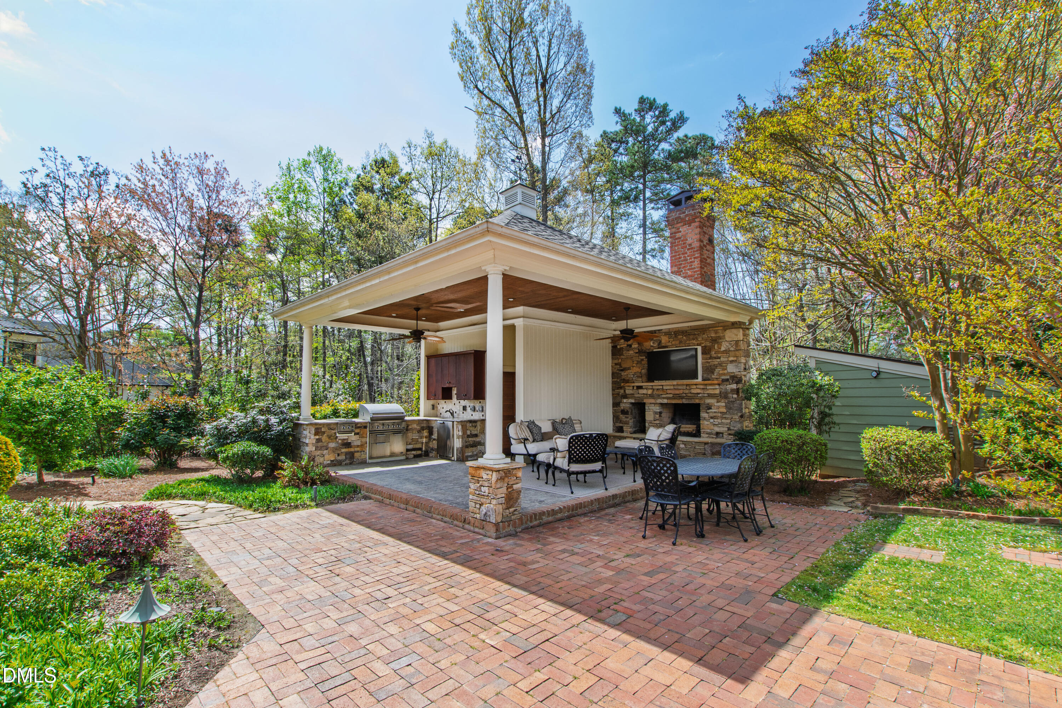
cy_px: 354
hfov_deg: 100.4
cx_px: 531
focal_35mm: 15
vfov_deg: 77.3
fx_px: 442
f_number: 8
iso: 100
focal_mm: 10
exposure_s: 1/60
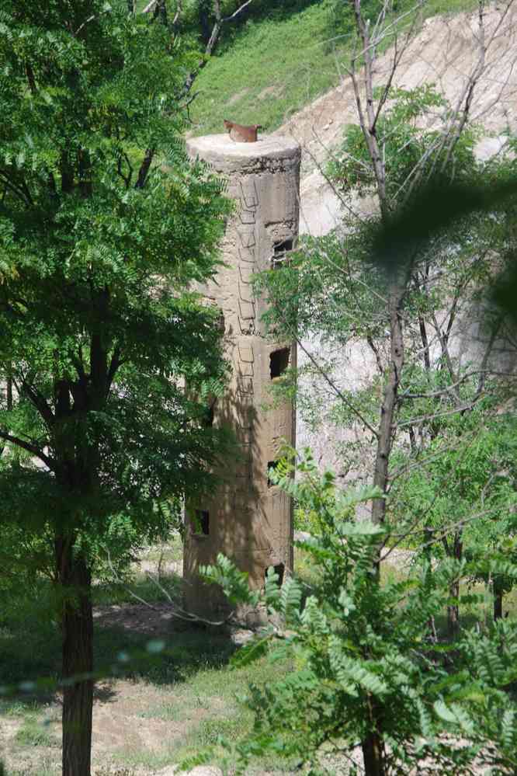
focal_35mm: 64
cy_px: 388
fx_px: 1379
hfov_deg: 21.2
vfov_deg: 31.4
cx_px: 258
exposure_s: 1/80
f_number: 8
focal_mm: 42.5
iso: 200
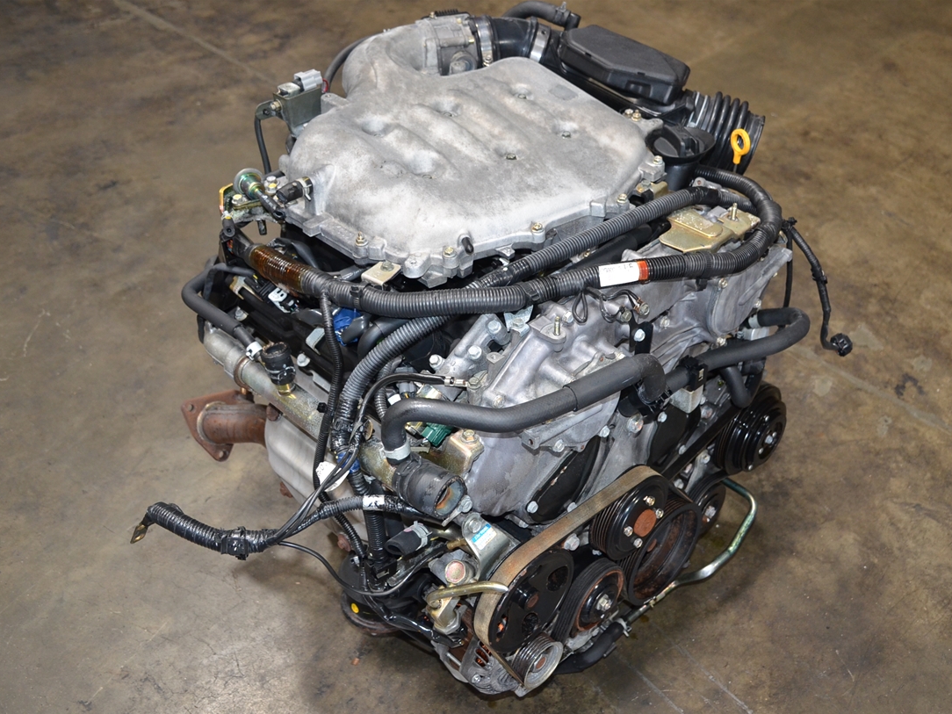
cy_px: 357
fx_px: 990
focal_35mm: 36
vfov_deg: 39.7
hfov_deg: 51.3
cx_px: 526
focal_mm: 22
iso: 800
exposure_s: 1/60
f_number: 3.5
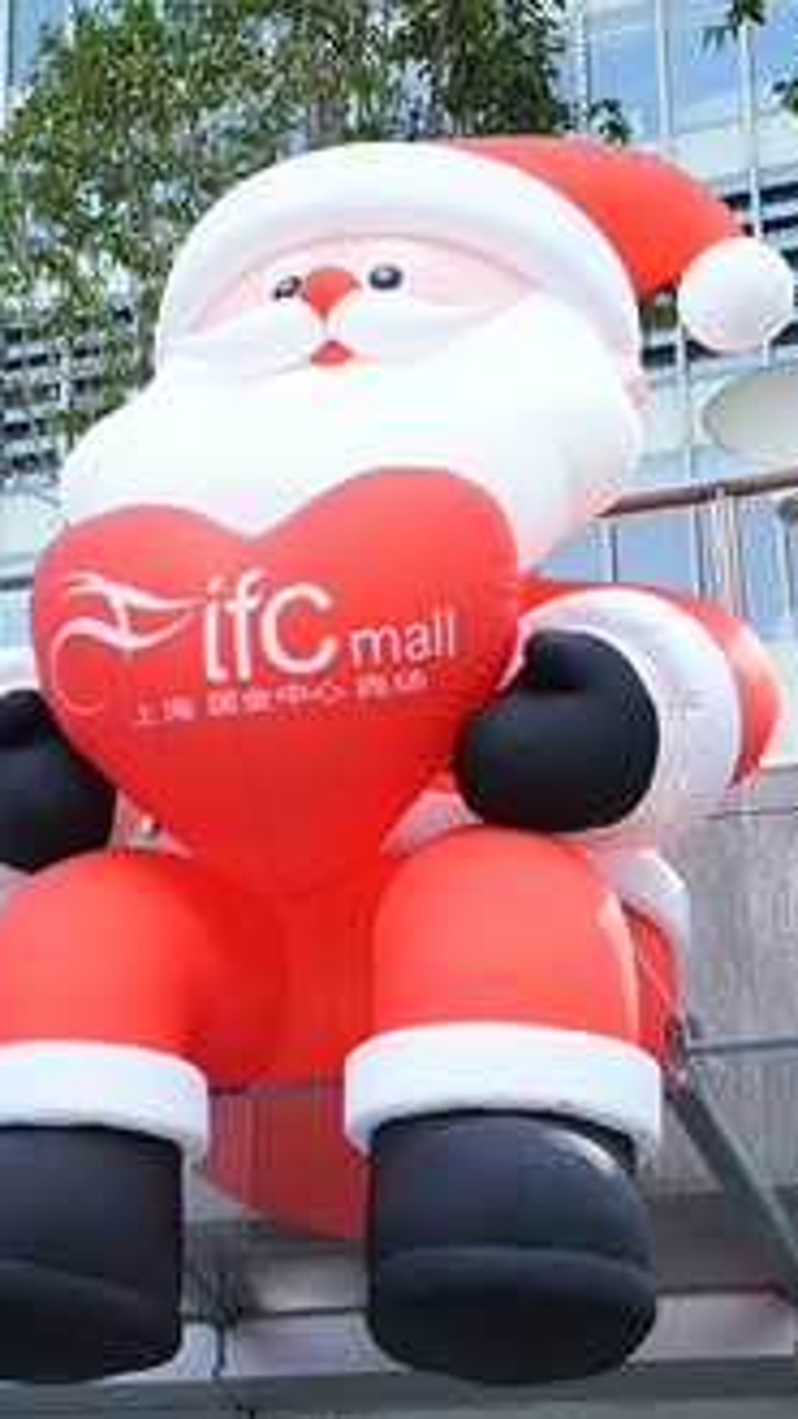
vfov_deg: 27.2
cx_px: 78
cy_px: 714
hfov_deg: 15.3
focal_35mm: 78
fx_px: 2935
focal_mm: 49
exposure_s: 1/250
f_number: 3.5
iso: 160
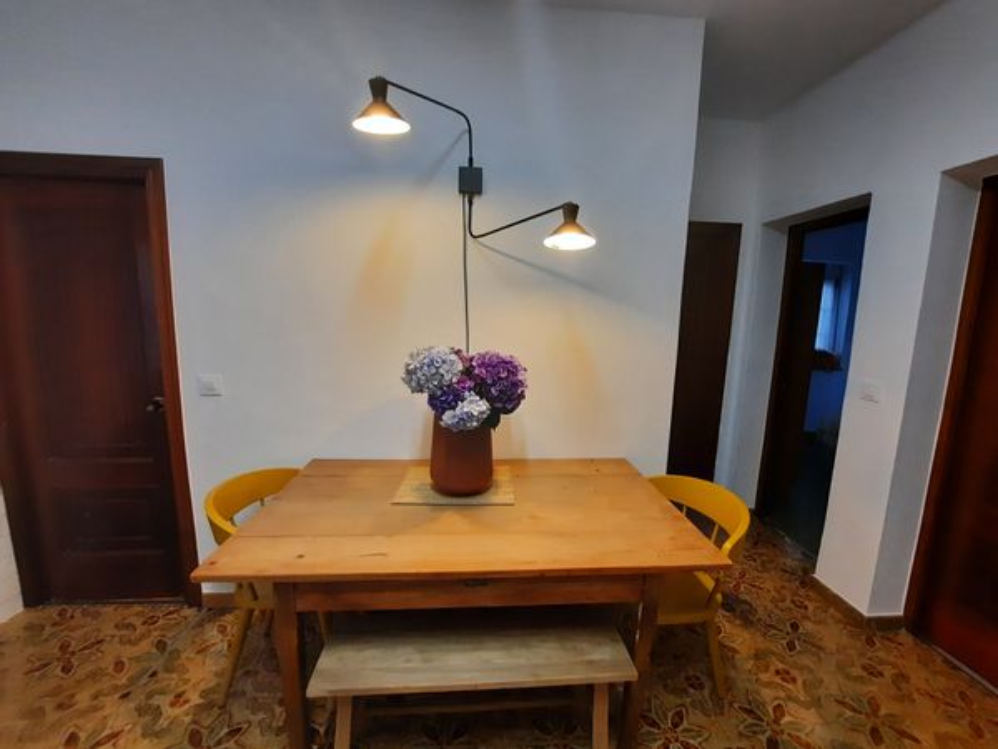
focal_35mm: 13
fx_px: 375
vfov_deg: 89.9
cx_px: 499
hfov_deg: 106.2
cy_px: 374
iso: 200
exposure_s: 1/50
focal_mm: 1.74
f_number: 2.2
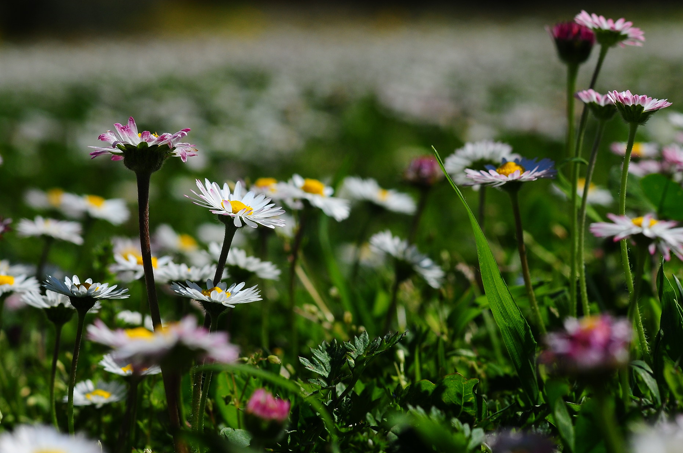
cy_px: 219
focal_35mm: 107
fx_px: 2021
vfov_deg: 12.8
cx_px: 300
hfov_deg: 19.2
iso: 200
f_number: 5.6
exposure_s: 1/1600
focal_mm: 55
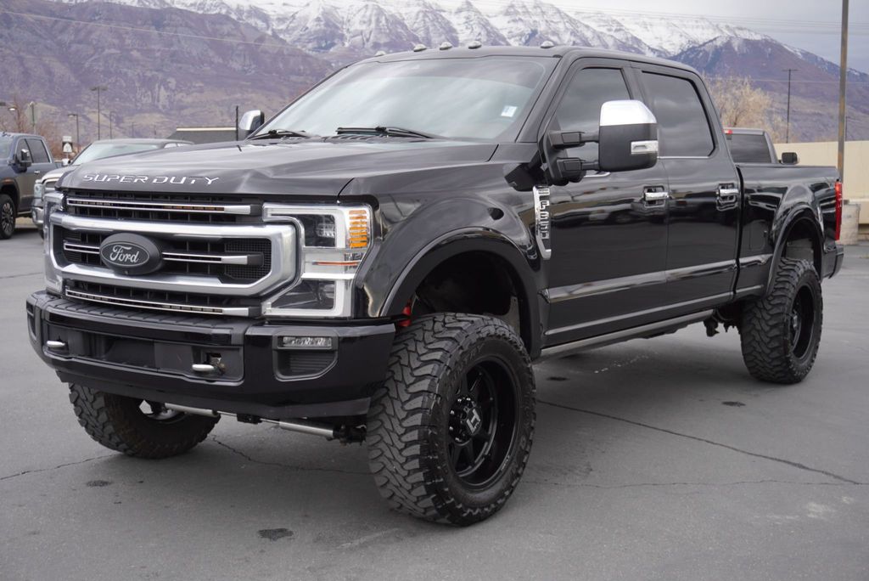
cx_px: 434
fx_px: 1159
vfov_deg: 28.1
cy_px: 290
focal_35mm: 48
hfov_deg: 41.1
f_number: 5
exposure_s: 1/60
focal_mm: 32
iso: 125
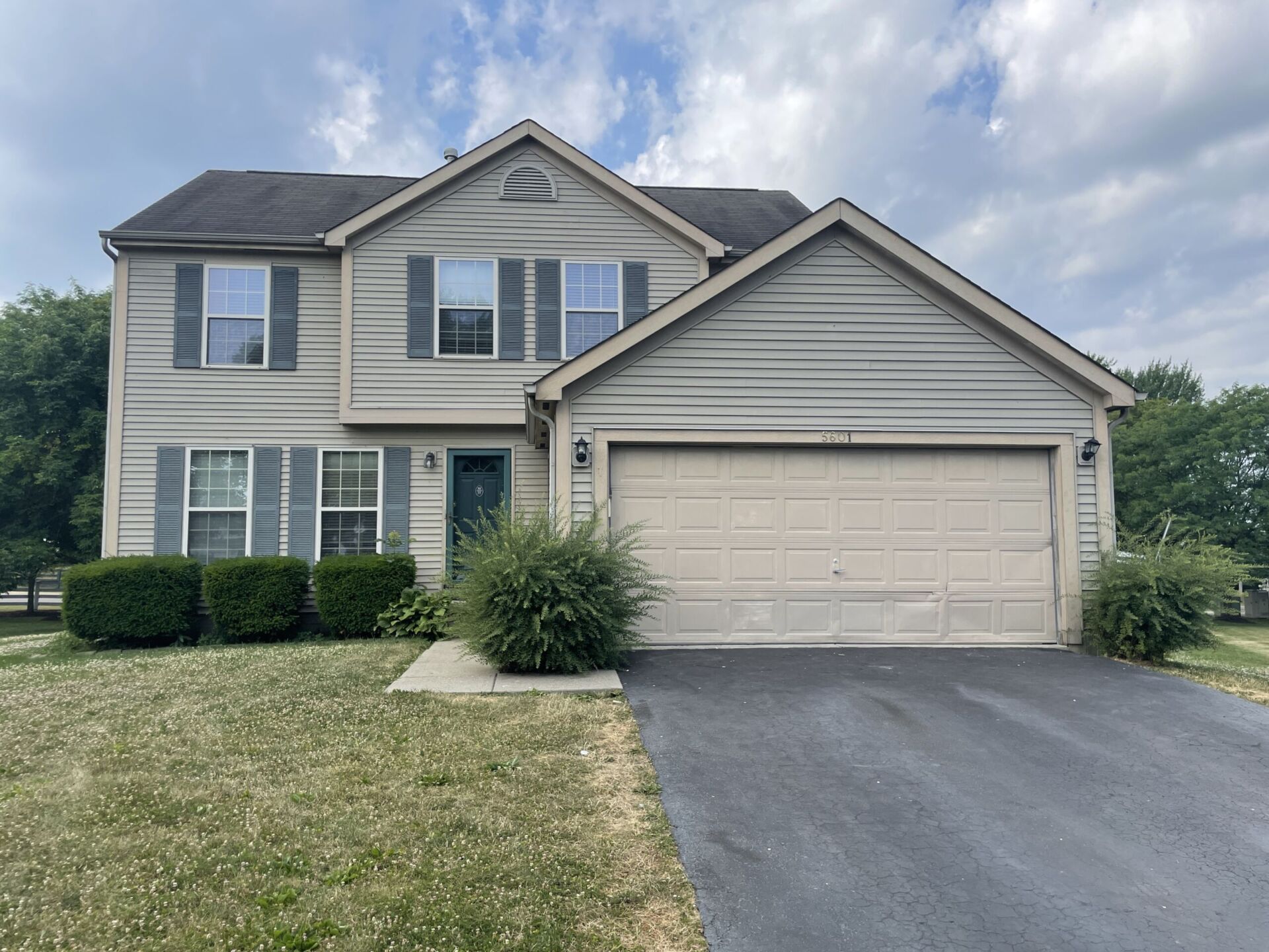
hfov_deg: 67.3
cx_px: 634
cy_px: 476
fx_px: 953
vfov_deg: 53.1
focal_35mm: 26
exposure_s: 1/2092
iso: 32
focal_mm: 4.2
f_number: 1.6
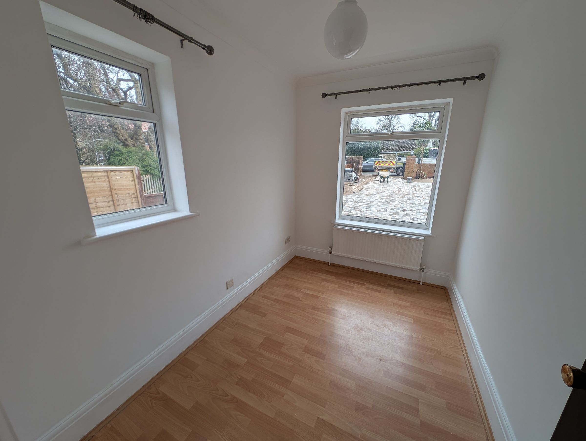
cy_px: 220
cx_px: 293
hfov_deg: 110.5
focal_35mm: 12
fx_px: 203
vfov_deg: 94.6
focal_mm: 2.23
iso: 37
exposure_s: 1/186
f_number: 1.95
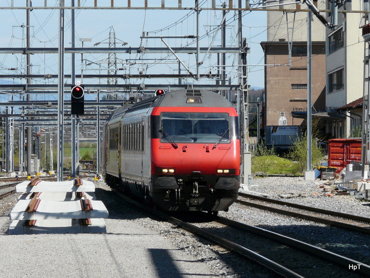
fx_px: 2065
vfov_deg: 7.7
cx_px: 185
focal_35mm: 193
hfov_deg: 10.2
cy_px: 139
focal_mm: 31.7
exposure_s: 1/500
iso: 100
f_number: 5.6
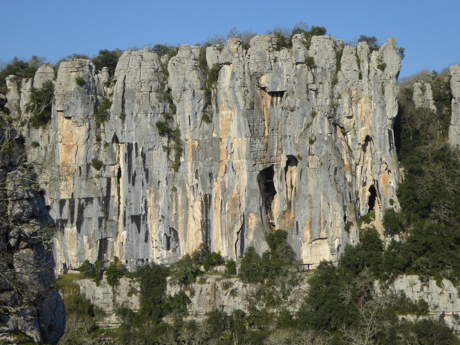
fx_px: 758
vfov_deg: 25.7
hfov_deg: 33.8
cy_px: 172
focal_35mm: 57
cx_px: 230
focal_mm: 10.3
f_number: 4.2
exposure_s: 1/800
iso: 100
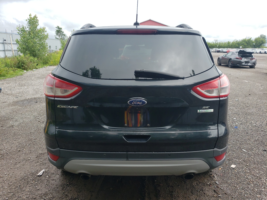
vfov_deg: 53.1
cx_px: 134
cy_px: 100
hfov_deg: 67.3
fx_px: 201
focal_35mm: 26
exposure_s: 1/1111
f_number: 1.5
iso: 50
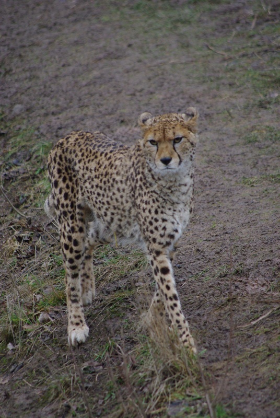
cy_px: 209
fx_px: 5232
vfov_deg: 4.6
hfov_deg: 3.1
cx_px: 140
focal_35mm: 450
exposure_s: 1/180
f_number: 5.8
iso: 800
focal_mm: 300
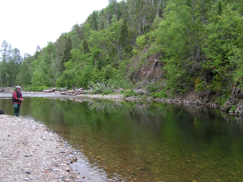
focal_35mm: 38
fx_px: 267
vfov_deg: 37.7
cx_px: 122
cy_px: 91
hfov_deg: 49.0
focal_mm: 5.8
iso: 50
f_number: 4.5
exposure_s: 1/100
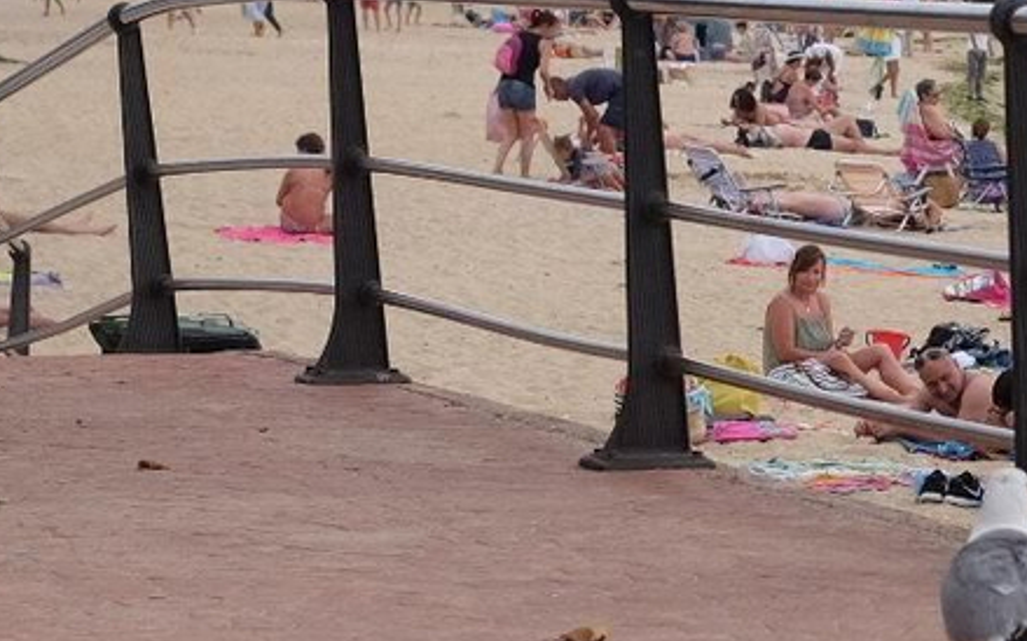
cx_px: 1170
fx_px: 5512
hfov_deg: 10.5
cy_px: 158
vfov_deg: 6.7
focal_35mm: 197
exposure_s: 1/3200
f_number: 3.2
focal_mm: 35
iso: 400
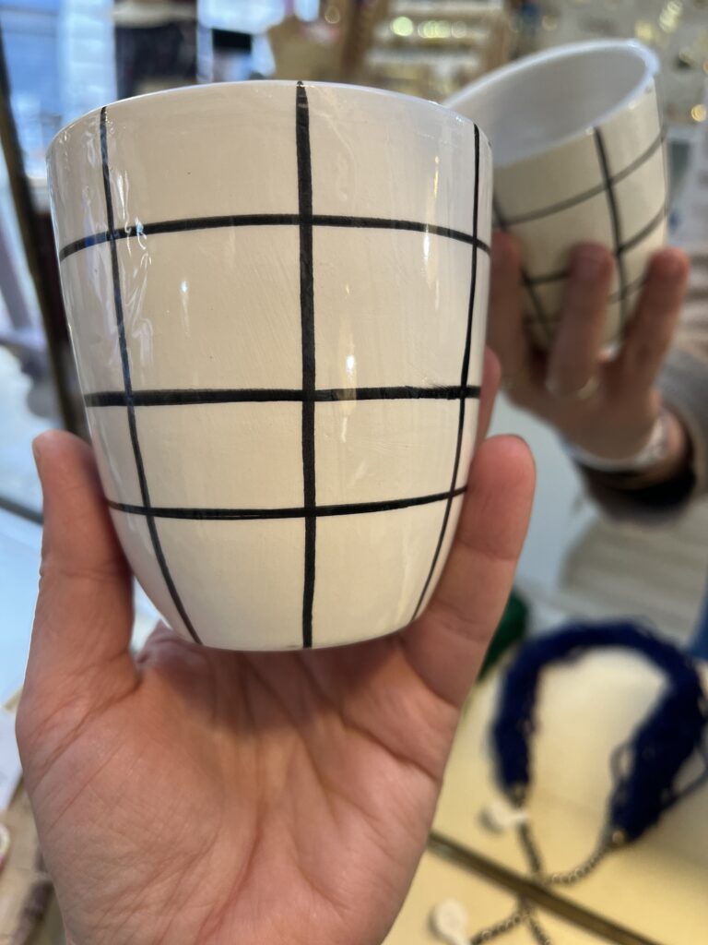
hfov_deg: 53.1
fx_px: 709
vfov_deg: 67.3
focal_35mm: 26
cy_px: 472
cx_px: 354
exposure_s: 1/100
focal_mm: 5.1
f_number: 1.6
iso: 100
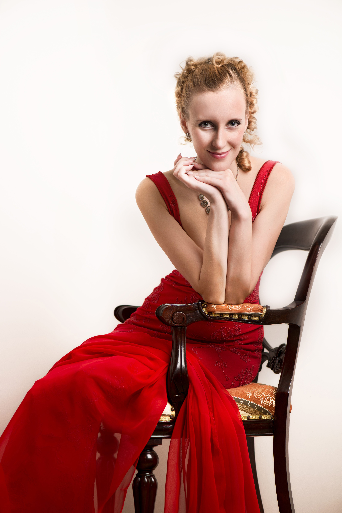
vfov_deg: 19.5
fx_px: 1495
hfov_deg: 13.1
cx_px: 171
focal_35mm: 105
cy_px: 256
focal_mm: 105
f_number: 4.5
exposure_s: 1/100
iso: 100
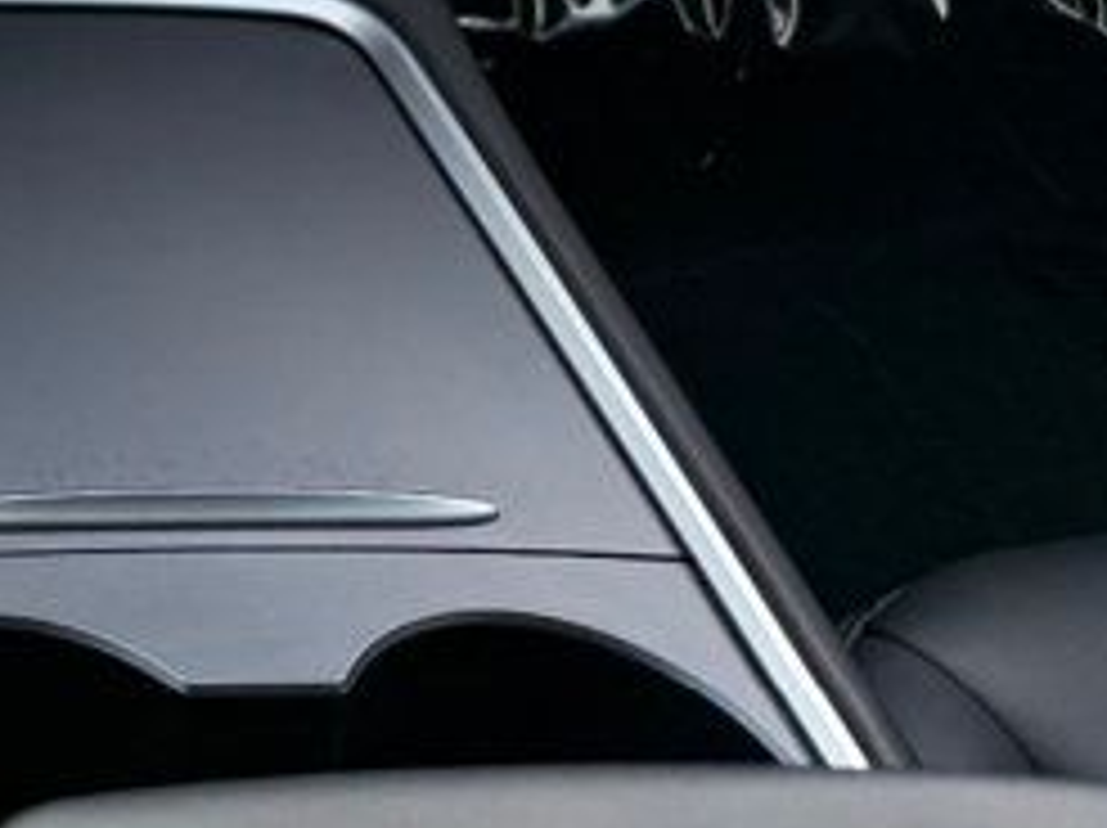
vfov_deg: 12.7
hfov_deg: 16.2
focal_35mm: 100
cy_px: -886
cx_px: -950
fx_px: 3195
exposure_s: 1/580
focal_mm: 6.76
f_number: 1.78
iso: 80
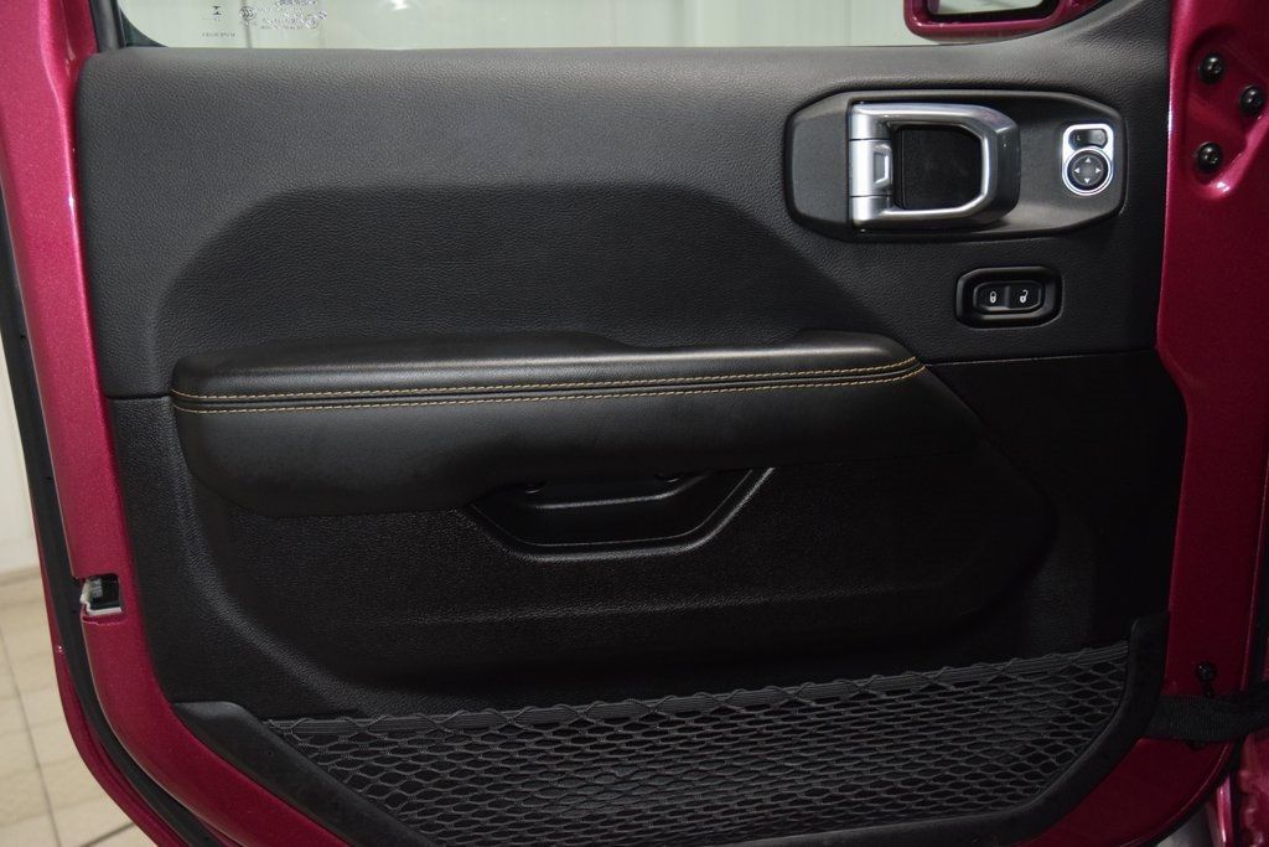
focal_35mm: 38
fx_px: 1322
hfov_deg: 51.3
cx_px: 634
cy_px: 424
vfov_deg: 35.5
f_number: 3.8
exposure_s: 1/100
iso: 1800
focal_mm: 25
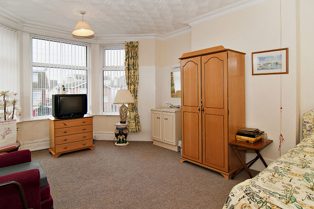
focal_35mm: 19
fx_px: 165
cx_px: 149
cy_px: 109
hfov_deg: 86.9
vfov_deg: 64.4
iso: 200
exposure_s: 1/60
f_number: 5
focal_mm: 12
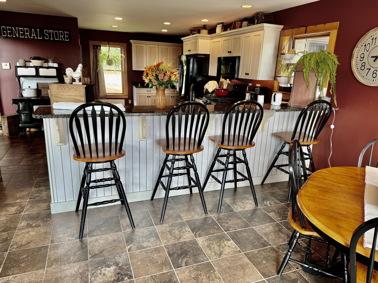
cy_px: 142
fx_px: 262
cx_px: 189
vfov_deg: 56.8
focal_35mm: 24
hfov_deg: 71.6
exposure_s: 1/120
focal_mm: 6.76
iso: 100
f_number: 1.78
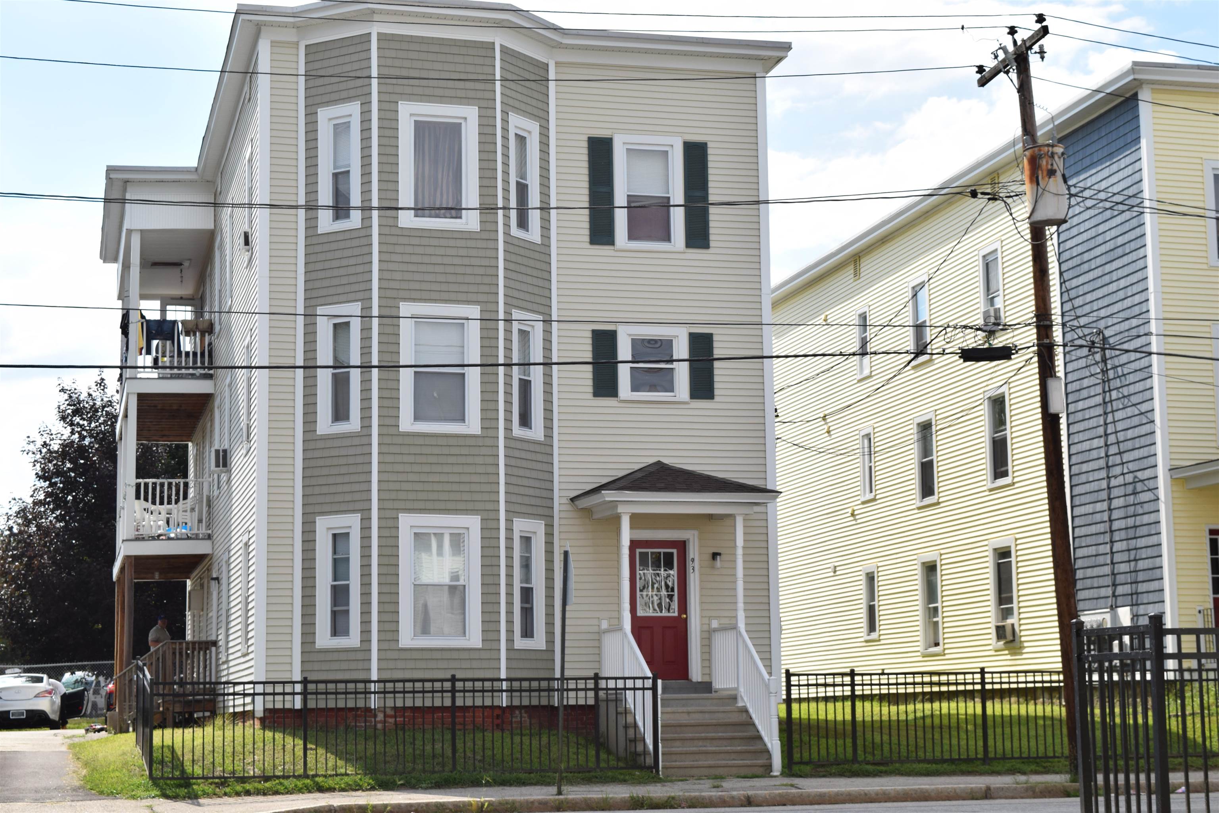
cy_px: 406
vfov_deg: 22.6
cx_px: 610
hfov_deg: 33.4
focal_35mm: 60
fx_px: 2032
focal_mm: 40
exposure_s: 1/400
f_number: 10
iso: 200
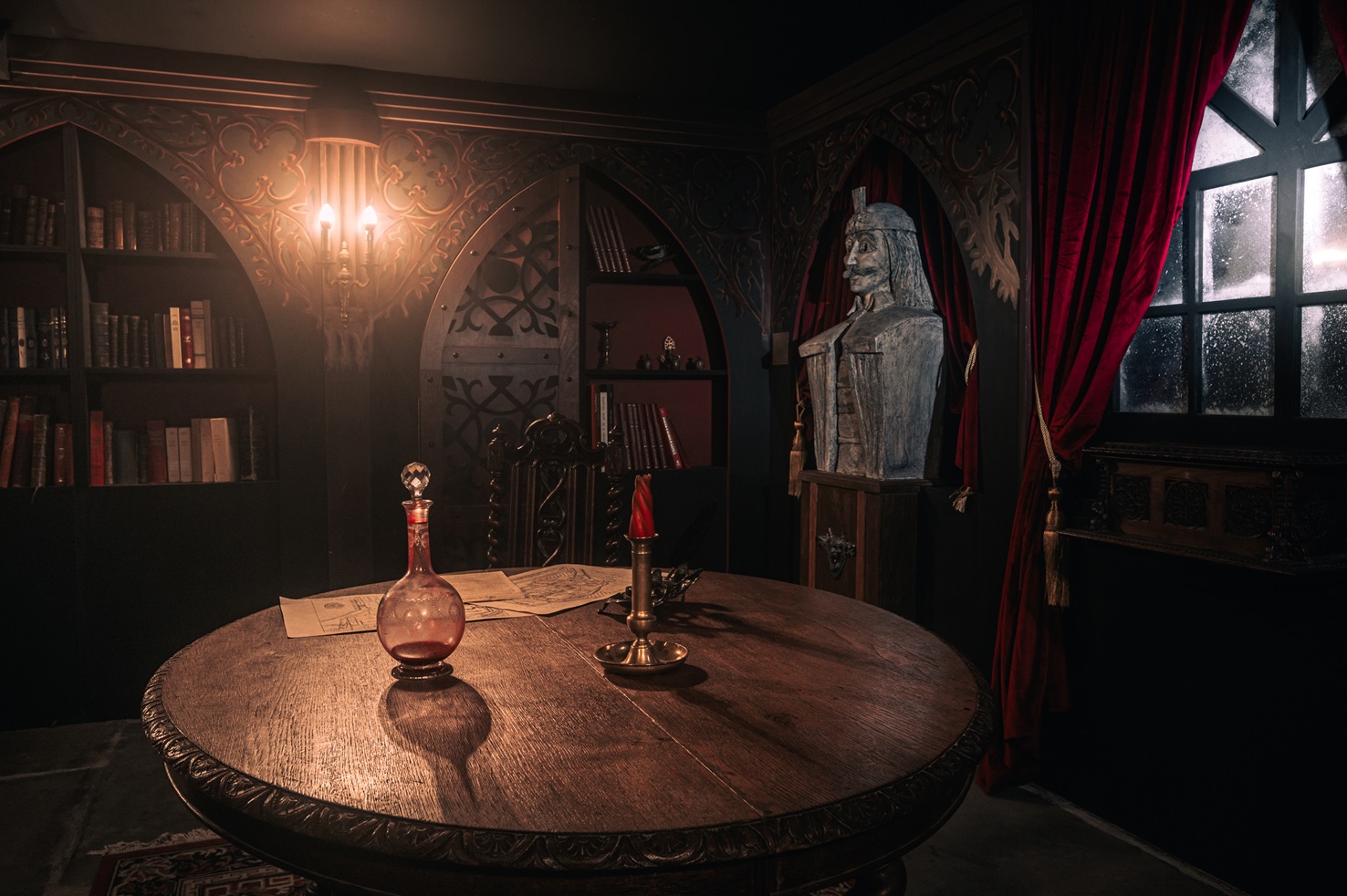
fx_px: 897
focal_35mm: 24
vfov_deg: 53.1
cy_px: 448
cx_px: 674
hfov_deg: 73.8
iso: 250
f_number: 9
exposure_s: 1/4
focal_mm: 24
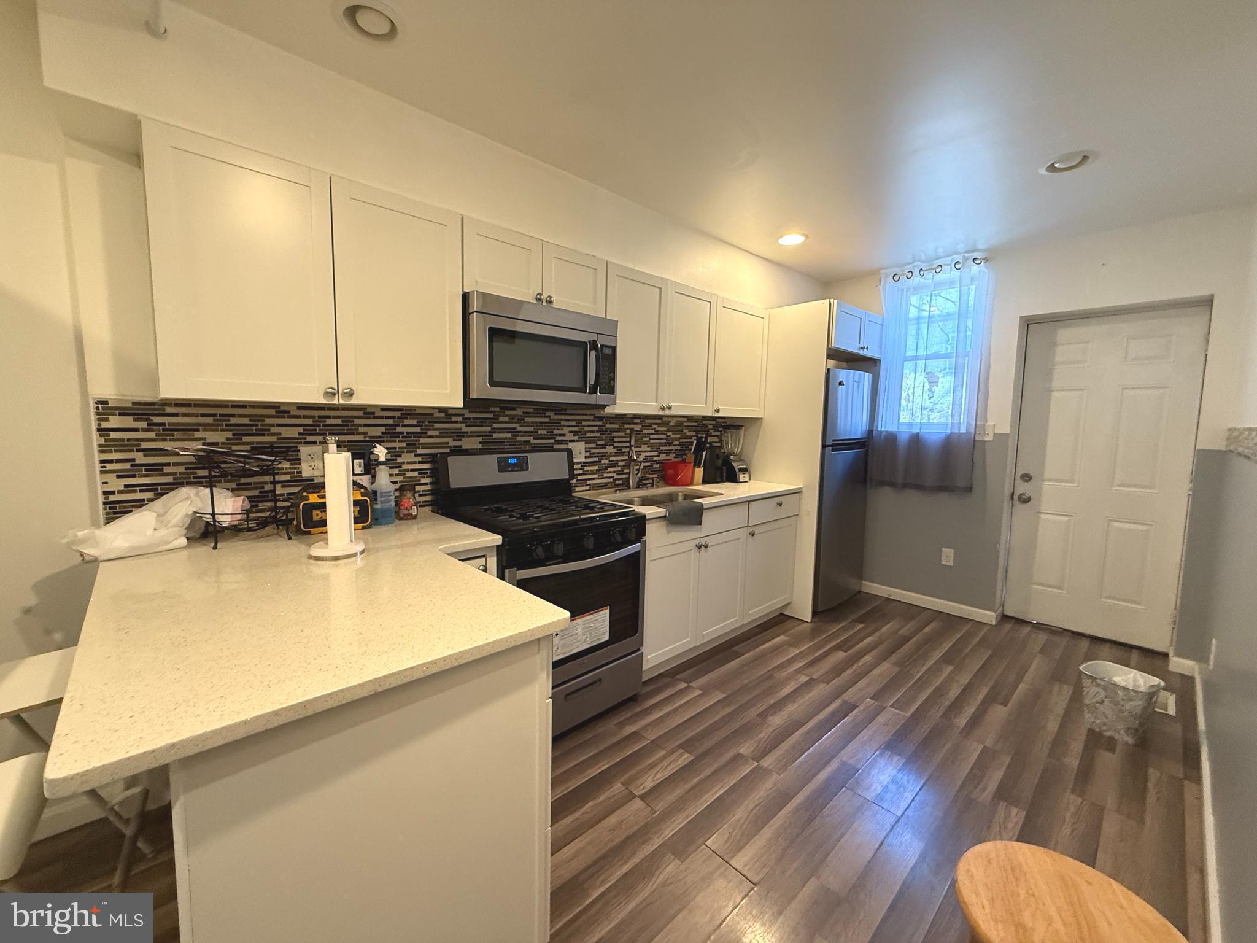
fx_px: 508
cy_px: 472
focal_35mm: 14
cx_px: 628
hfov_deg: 102.1
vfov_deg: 85.7
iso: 320
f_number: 2.2
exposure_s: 1/60
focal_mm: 2.22
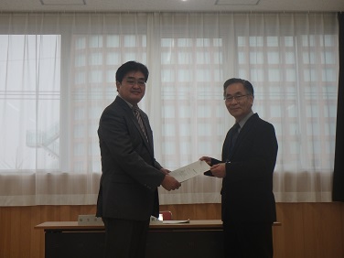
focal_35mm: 53
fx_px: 527
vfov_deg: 27.5
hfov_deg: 36.2
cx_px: 172
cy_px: 129
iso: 200
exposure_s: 1/60
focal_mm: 9.4
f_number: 5.2
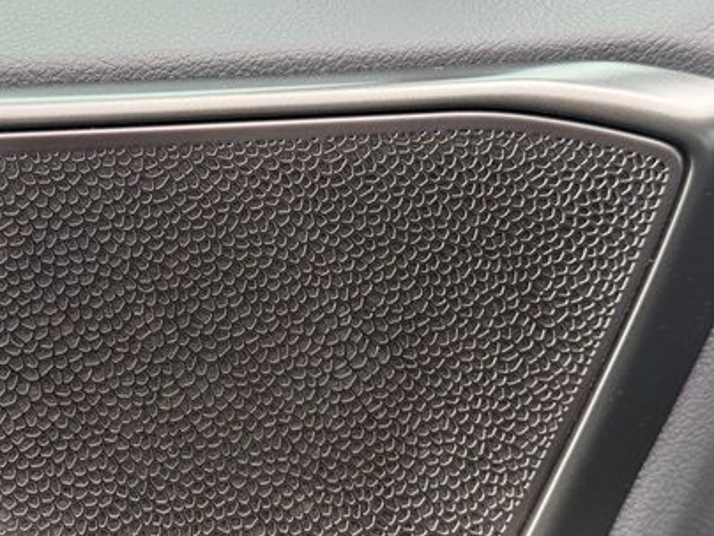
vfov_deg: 19.4
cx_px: 164
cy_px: 308
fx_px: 1568
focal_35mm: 76
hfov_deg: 25.3
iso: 64
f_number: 1.78
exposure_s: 1/257
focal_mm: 6.76
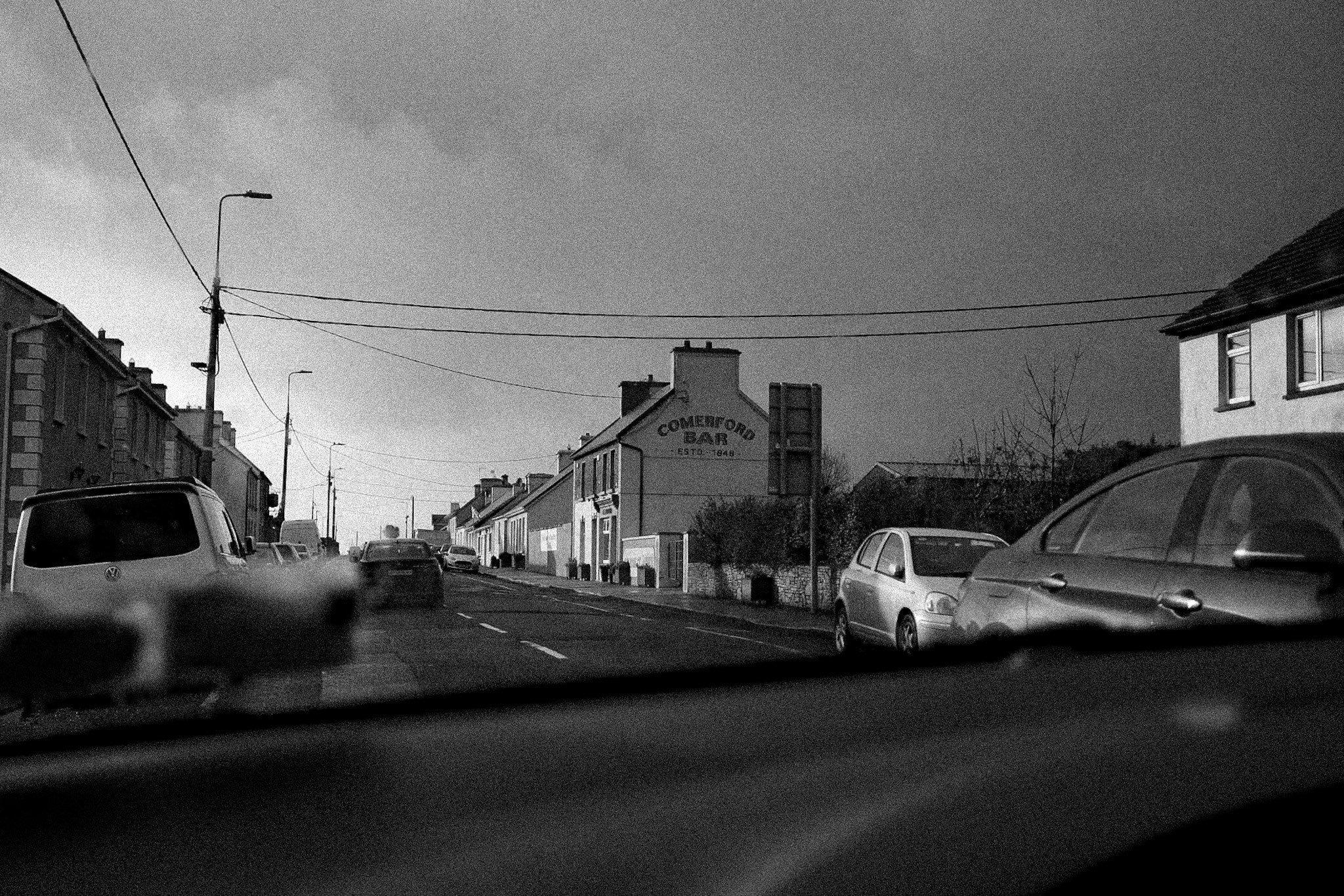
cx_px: 672
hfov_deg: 47.4
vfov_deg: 32.6
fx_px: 1530
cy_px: 448
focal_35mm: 41
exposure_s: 1/4000
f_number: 2.8
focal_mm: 27
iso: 200
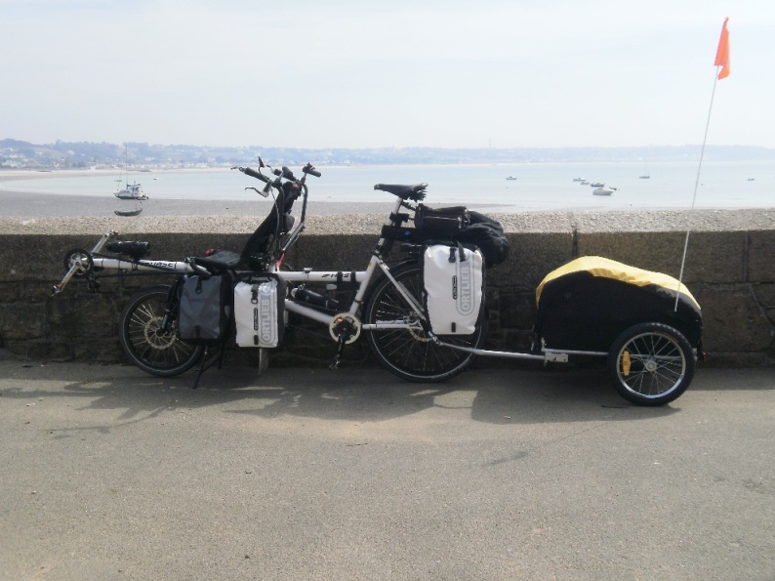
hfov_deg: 50.2
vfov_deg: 38.6
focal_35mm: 37
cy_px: 290
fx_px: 828
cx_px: 388
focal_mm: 6.51
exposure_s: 1/200
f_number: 9.3
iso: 100
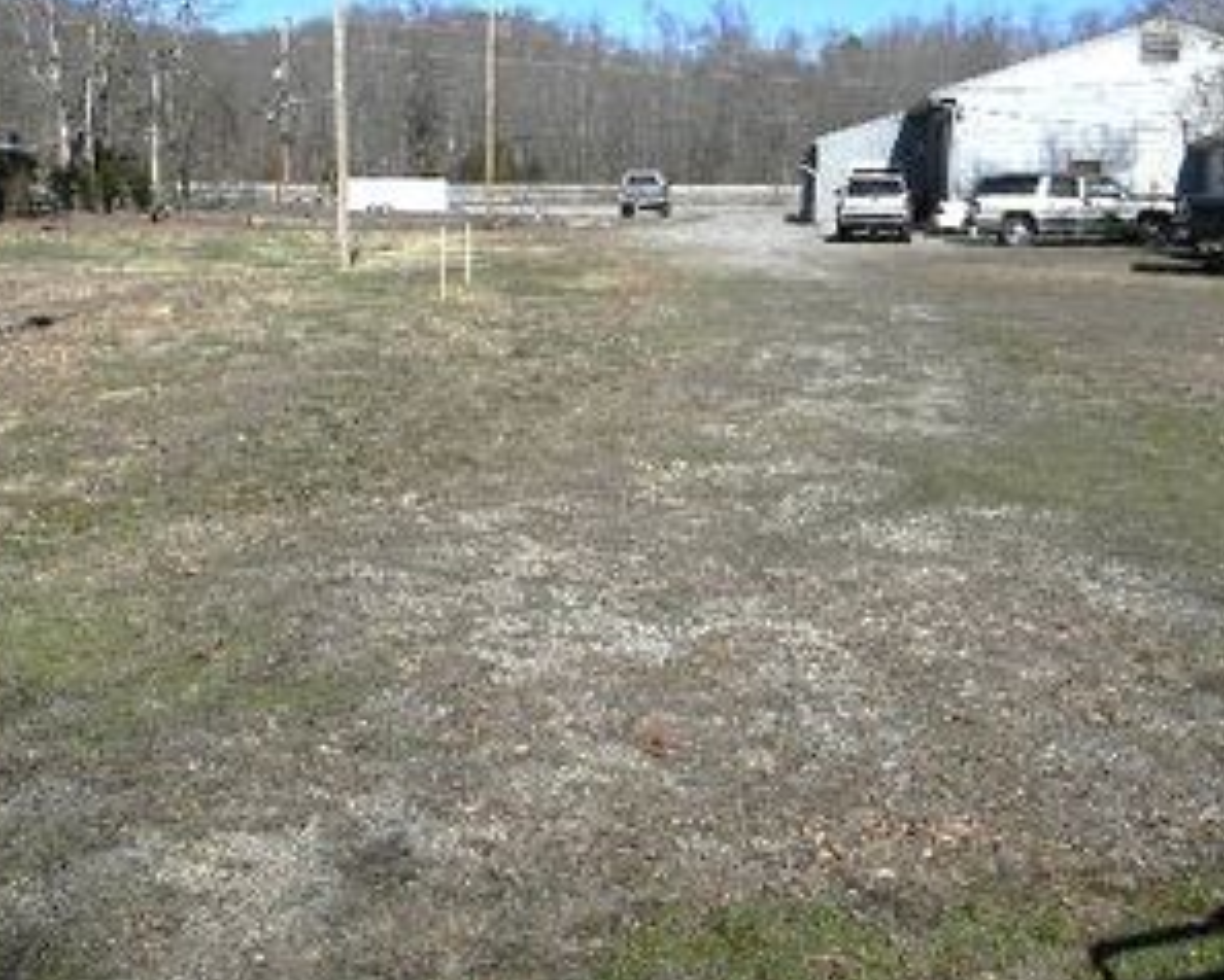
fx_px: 1667
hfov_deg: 40.3
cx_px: 573
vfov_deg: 32.4
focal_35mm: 46
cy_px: 294
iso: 80
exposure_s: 1/494
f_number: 7
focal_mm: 5
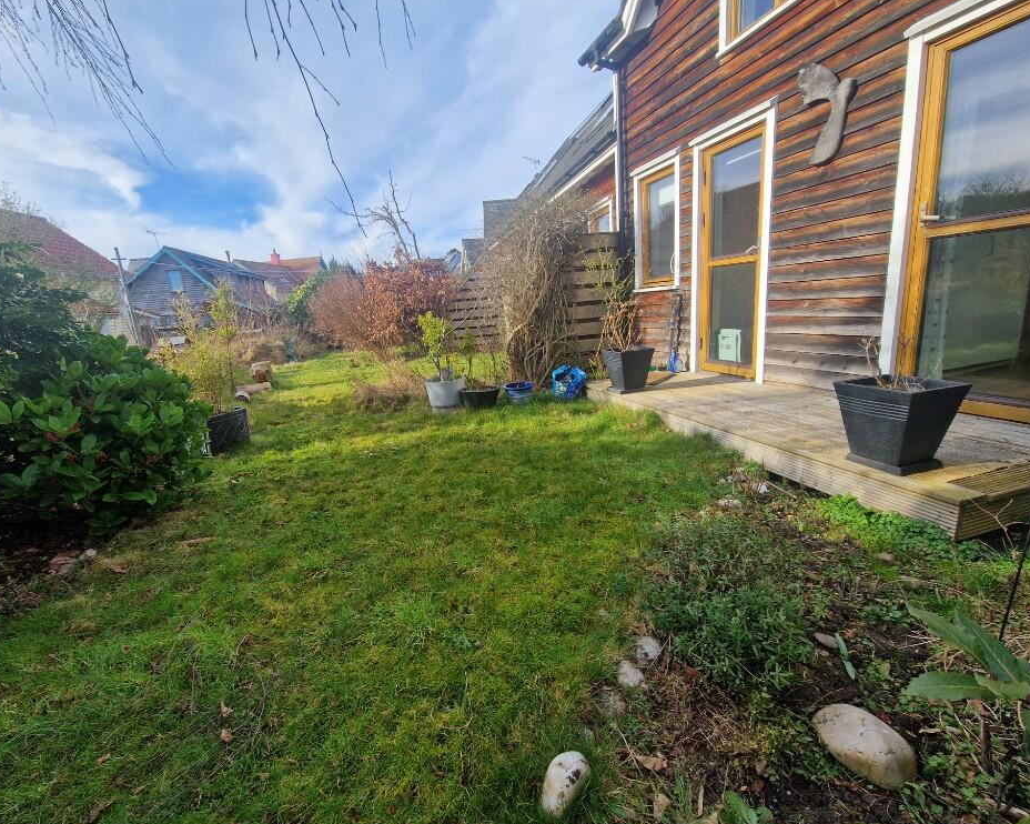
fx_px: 427
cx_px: 502
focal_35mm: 14
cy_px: 414
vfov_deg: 88.0
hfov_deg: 100.7
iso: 50
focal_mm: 2.2
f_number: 2.2
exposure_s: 1/1092
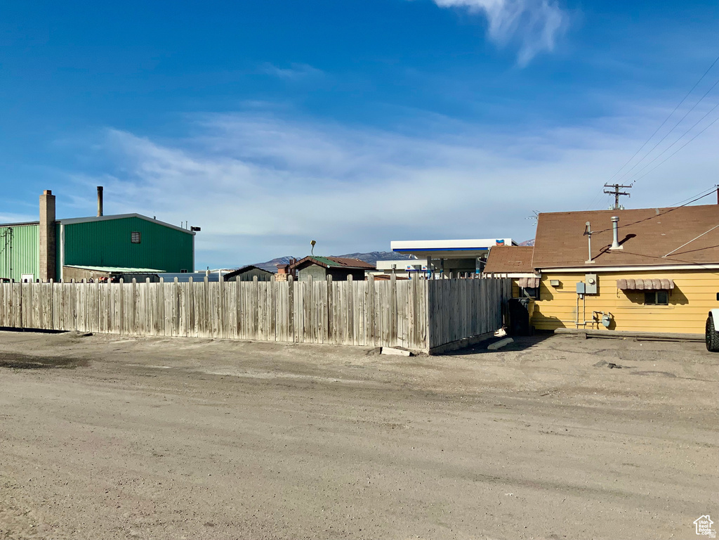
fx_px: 602
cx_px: 360
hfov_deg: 61.7
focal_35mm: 29
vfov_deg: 48.2
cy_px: 270
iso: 20
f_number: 1.8
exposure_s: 1/3534
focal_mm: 3
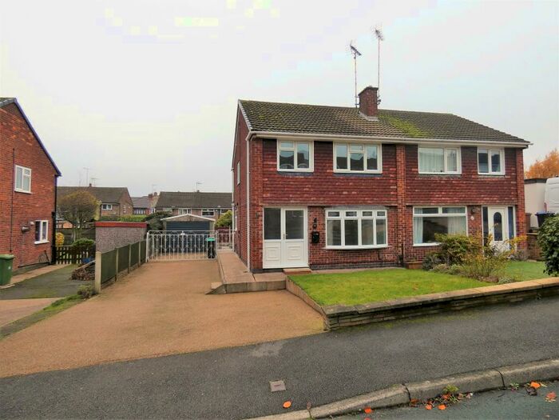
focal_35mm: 20
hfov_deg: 81.7
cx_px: 280
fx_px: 323
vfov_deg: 66.0
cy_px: 210
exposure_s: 1/250
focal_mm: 3.6
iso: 80
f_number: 2.8
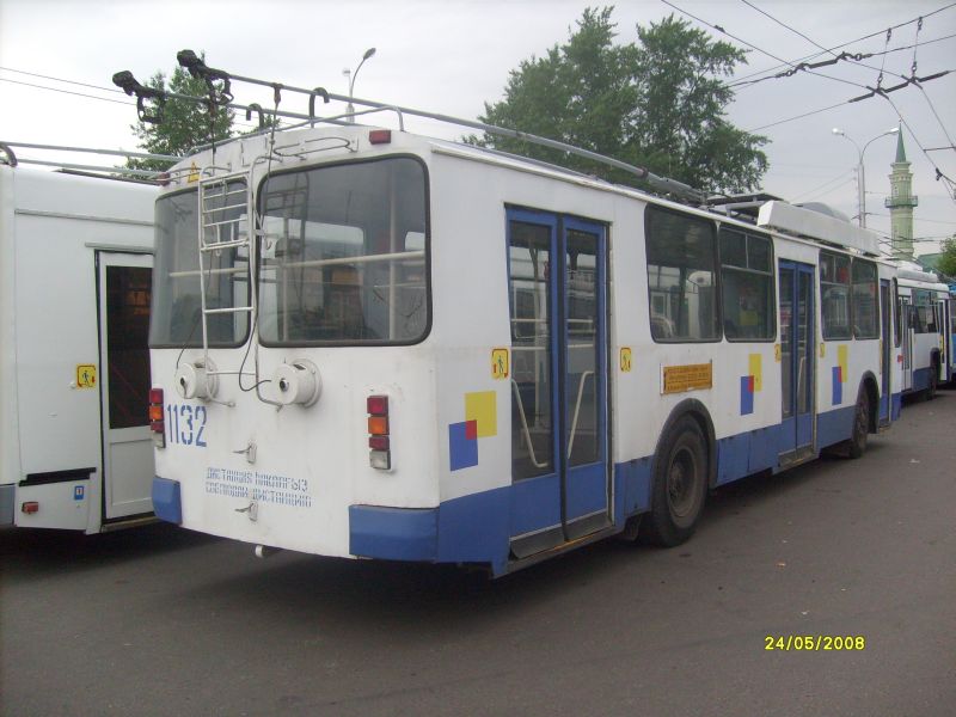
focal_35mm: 35
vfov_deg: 40.7
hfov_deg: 52.6
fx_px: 967
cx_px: 478
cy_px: 358
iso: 80
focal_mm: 5.8
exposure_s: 1/250
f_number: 2.8
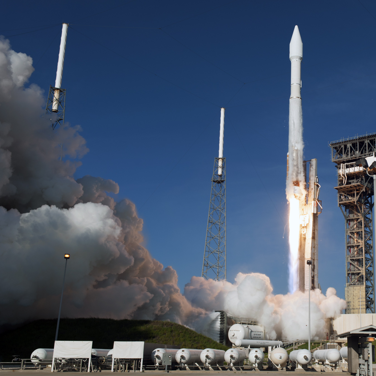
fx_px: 578
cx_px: 295
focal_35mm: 47
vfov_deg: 36.1
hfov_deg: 35.0
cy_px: 189
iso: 200
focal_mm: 35
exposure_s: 1/1000
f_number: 9
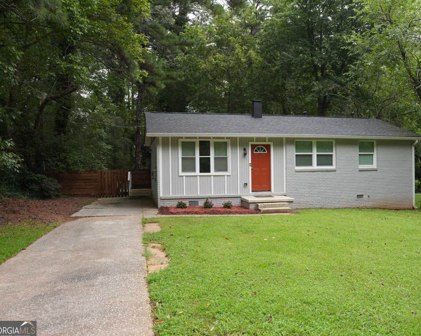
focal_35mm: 31
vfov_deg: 47.0
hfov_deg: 56.9
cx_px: 243
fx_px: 387
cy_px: 166
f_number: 5.6
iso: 100
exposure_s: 1/100
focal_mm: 26.9
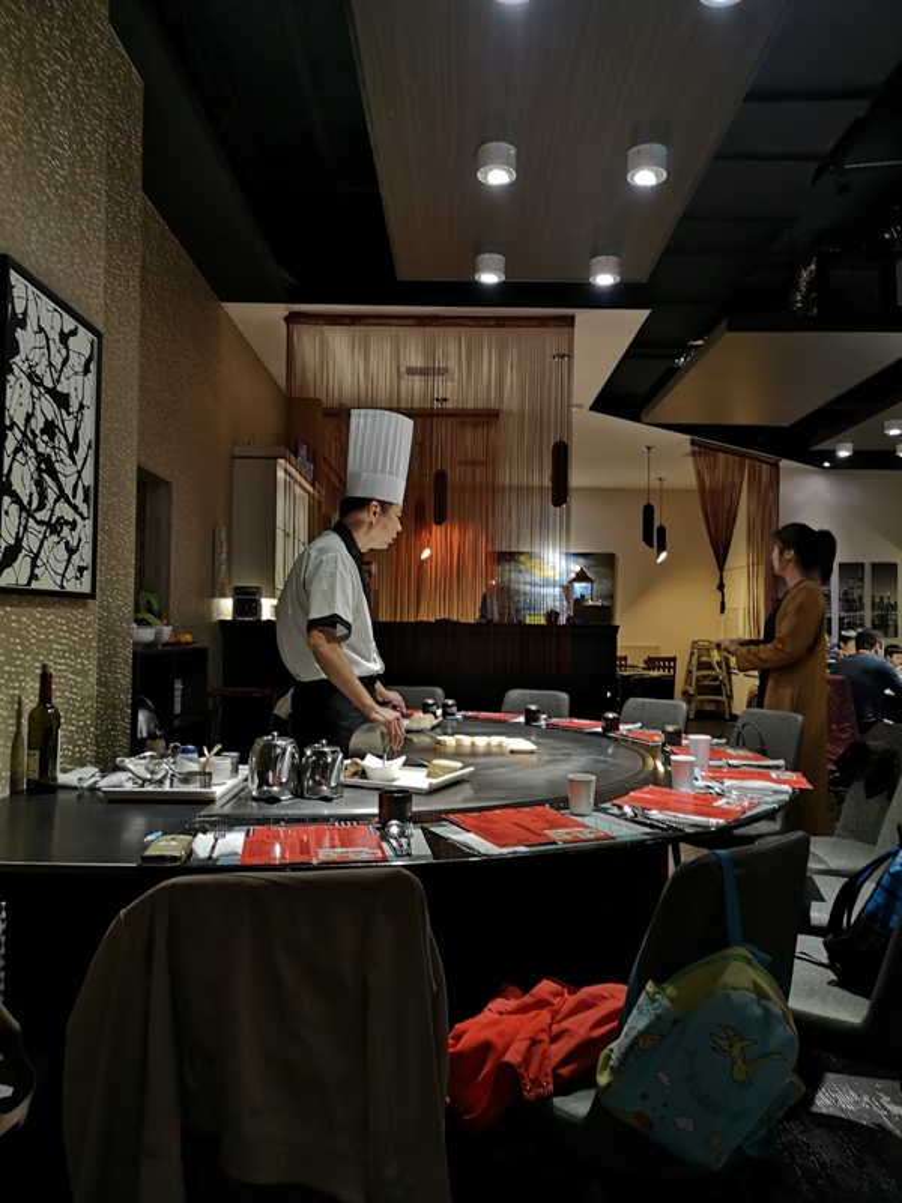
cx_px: 451
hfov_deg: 51.4
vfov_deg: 65.3
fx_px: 938
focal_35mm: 27
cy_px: 602
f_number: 1.8
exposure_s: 1/33.3
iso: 400
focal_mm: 3.95
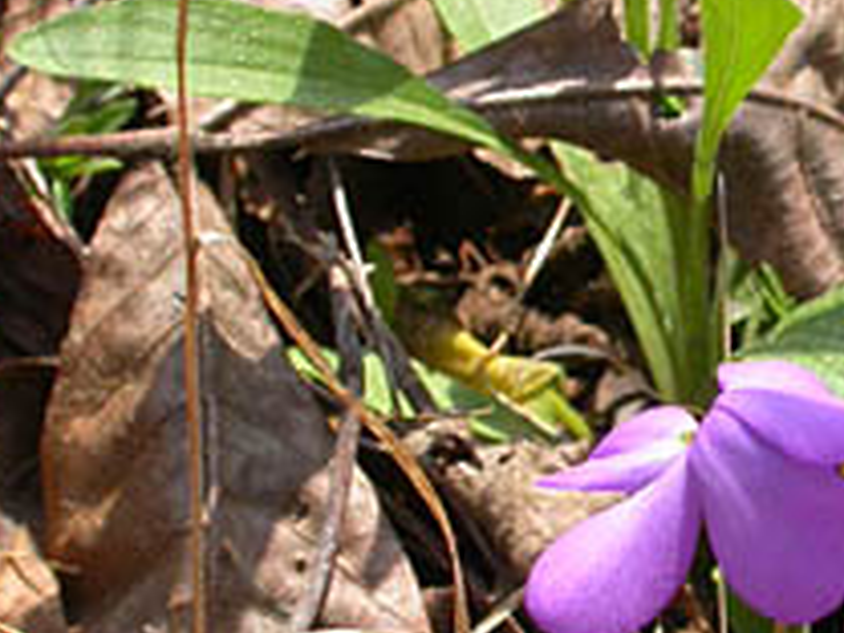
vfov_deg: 8.3
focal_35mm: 178
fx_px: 4340
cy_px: 274
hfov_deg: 11.0
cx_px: 791
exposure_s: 1/280
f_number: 6.1
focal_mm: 15.3
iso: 100
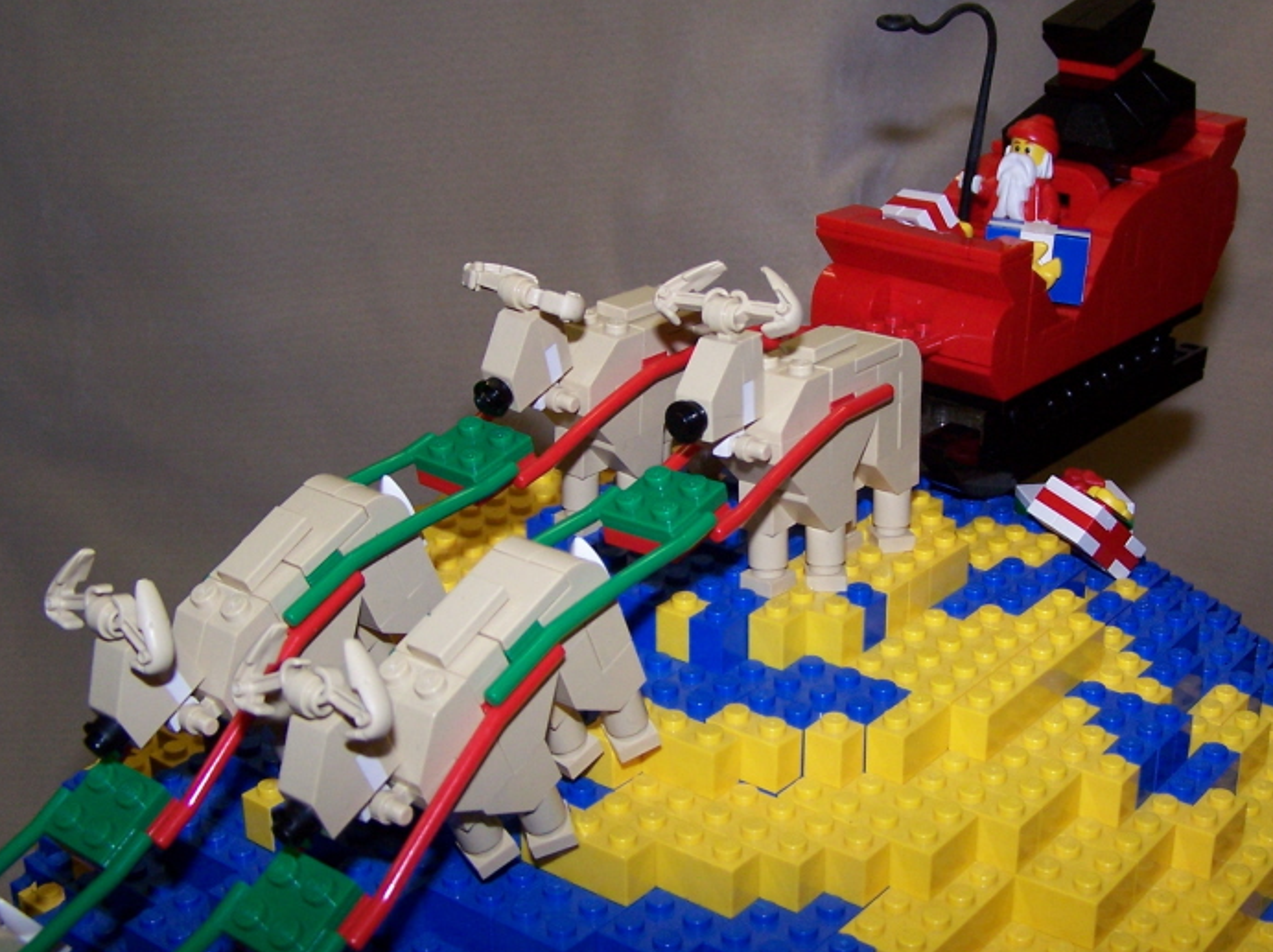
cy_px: 515
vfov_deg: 32.8
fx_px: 1617
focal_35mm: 44
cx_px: 726
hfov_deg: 42.9
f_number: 2.8
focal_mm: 6.3
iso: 140
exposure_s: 1/60
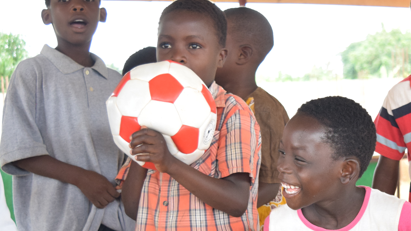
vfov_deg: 15.6
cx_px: 313
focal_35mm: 77
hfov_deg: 27.1
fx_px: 839
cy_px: 177
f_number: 4
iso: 900
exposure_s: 1/500
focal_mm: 25
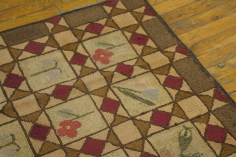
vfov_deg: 18.2
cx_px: 118
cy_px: 78
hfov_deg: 27.0
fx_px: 491
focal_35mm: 75
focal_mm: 50
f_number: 5
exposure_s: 1/80
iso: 1600
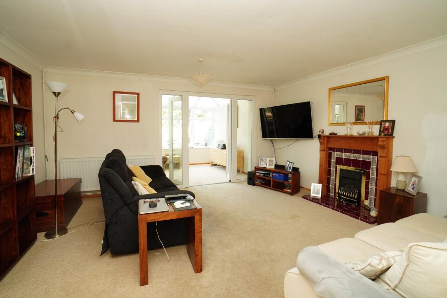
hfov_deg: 96.7
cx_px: 220
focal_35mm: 16
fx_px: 199
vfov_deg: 73.7
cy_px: 142
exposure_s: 1/60
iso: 1600
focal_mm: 10
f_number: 7.1
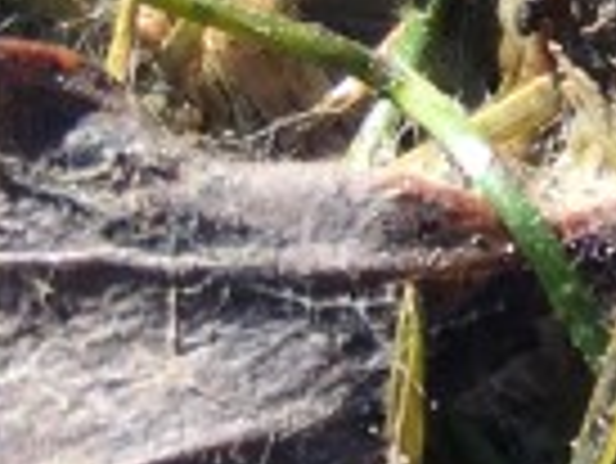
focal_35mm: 216
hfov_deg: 7.6
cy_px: 239
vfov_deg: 6.9
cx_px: 2073
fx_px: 3847
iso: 25
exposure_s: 1/484
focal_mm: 4.15
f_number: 2.2
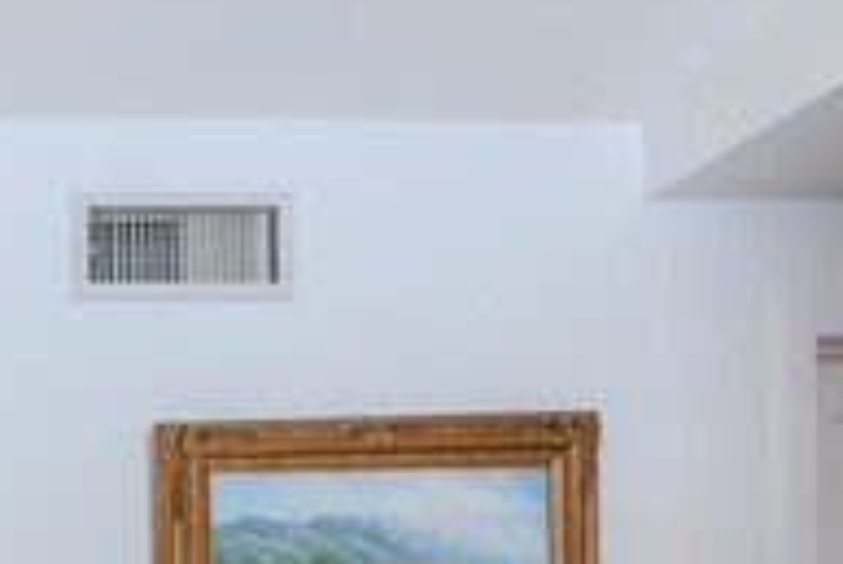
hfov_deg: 25.8
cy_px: 903
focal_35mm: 53
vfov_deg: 20.7
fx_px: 1242
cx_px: -476
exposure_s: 1/25
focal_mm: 16
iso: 100
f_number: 9
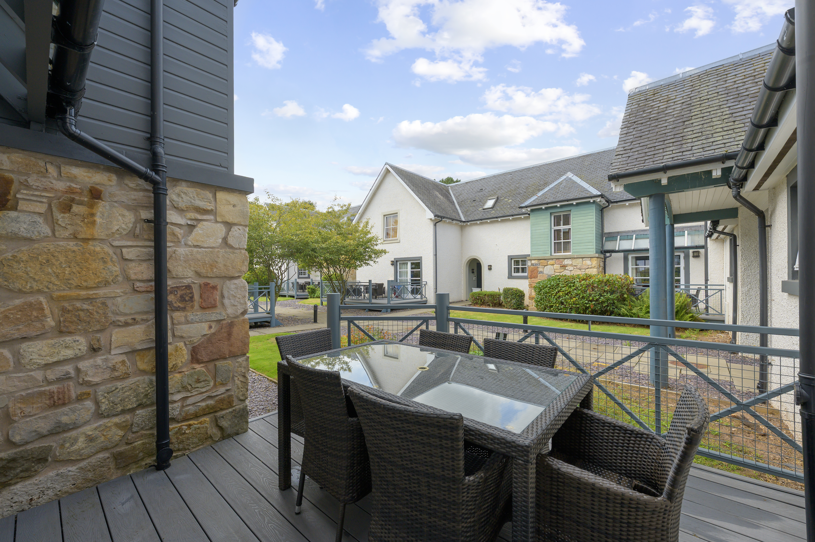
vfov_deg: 81.1
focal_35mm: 14
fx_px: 317
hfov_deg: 104.3
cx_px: 408
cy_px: 271
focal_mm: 14
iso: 200
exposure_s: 1/320
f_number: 8
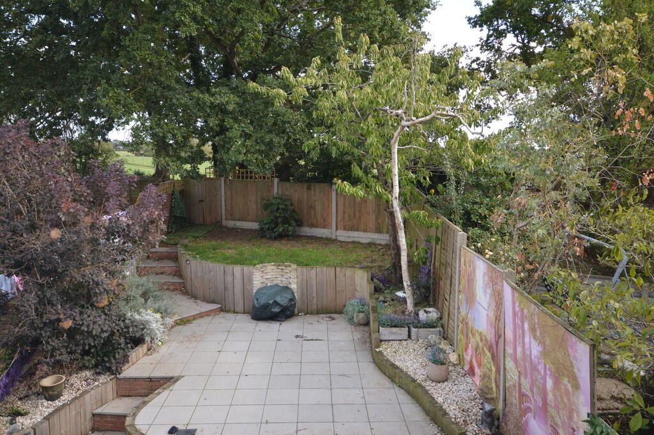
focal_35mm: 28
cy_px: 218
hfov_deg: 64.6
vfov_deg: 45.6
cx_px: 327
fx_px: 517
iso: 220
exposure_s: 1/125
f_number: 5.6
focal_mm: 19
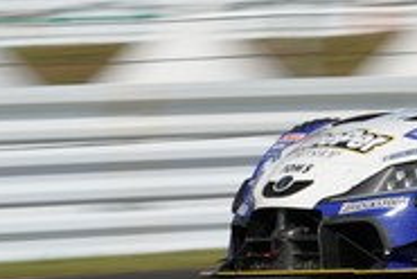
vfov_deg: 1.8
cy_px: -220
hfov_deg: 2.6
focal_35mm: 777
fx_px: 9015
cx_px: 694
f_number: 14
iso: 100
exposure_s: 1/125
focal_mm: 200
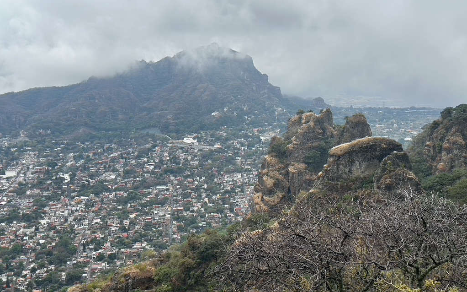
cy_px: 128
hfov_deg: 39.6
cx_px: 234
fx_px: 649
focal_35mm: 51
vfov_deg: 25.3
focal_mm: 6.9
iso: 80
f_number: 1.8
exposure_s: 1/1815
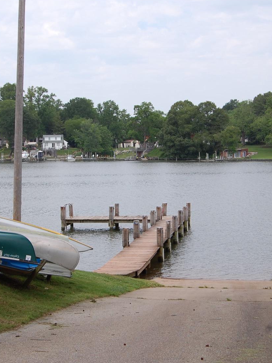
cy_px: 208
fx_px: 838
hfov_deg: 18.4
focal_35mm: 80
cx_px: 143
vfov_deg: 24.4
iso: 200
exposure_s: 1/320
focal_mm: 30
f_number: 9
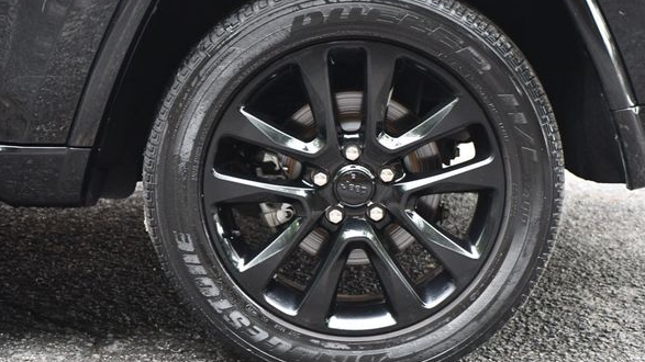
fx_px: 2633
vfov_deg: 7.9
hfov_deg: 14.0
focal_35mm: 154
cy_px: 169
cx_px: 346
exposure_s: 1/125
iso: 1400
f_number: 4.8
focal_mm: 90
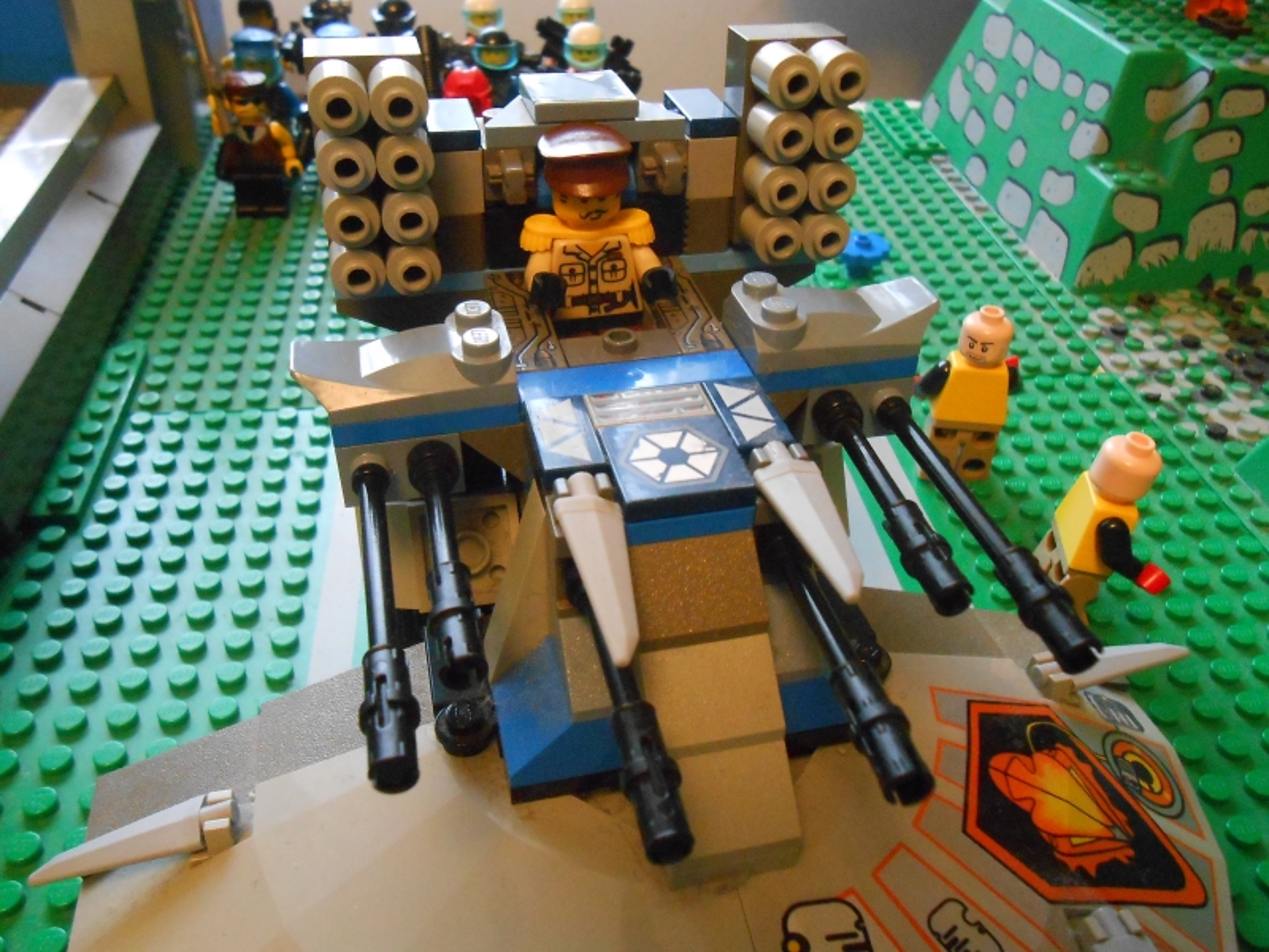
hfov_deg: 60.0
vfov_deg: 46.8
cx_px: 634
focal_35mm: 30
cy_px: 476
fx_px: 1100
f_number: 3.8
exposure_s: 1/8
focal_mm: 5.3
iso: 800
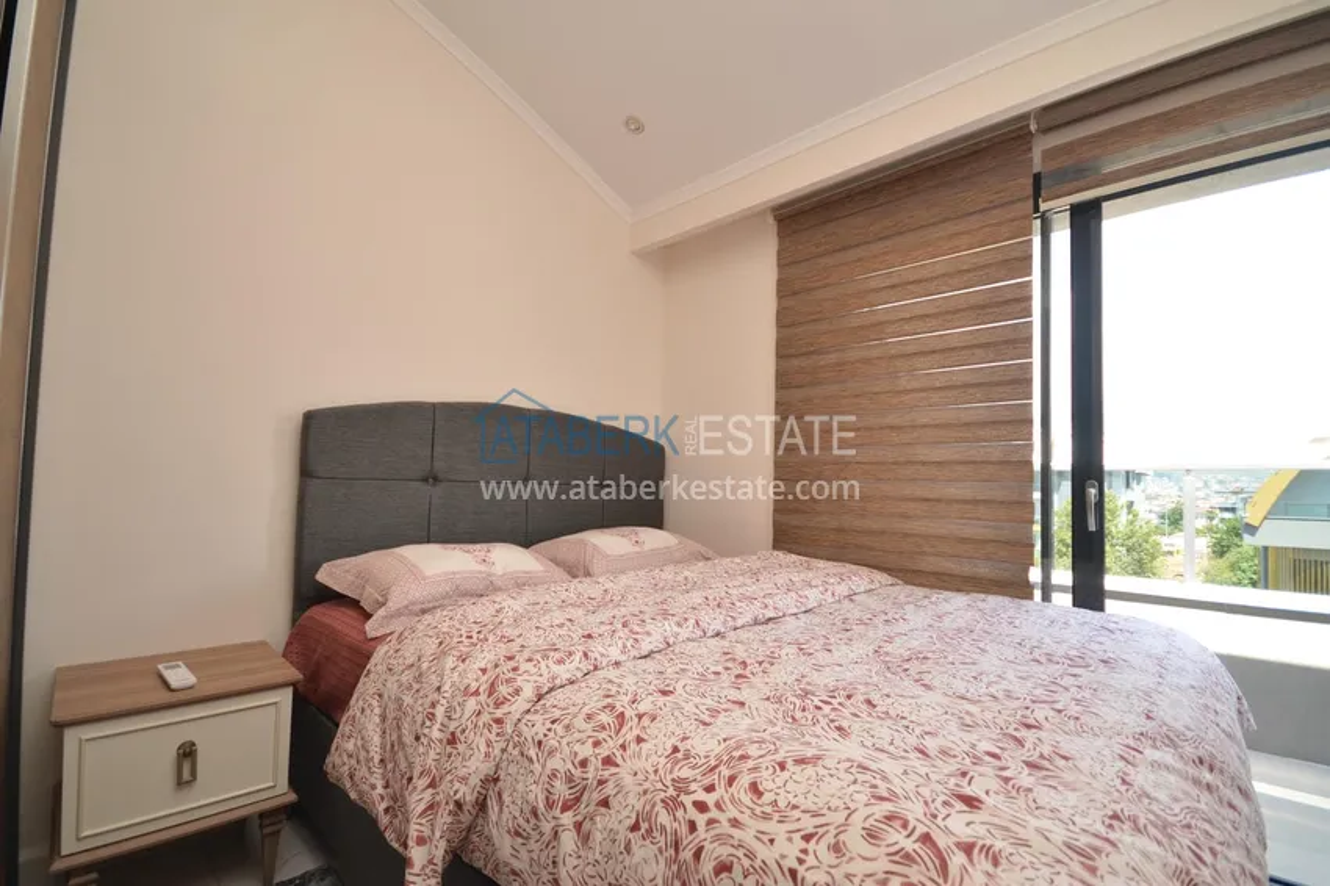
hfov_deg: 100.4
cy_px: 443
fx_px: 554
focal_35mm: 15
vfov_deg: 77.3
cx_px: 665
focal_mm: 10
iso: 200
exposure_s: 1/80
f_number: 4.5
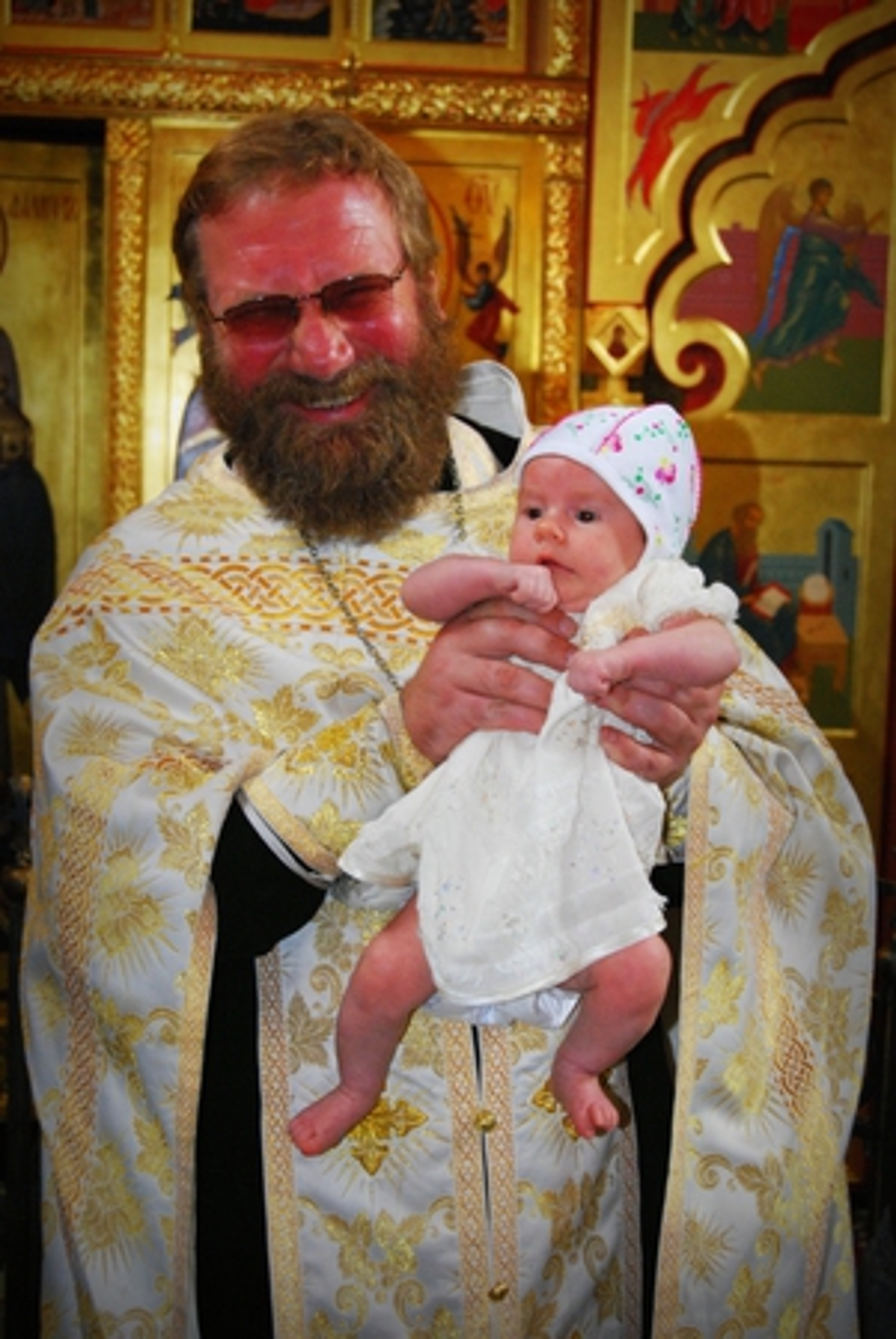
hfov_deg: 22.7
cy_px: 670
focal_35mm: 60
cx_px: 448
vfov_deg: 33.4
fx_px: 2235
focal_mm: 40
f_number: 5.6
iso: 1600
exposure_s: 1/60
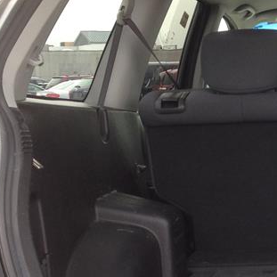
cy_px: 156
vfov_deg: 18.1
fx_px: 869
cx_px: 359
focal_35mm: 96
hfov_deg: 17.1
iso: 50
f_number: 2.4
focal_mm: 4.13
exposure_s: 1/120
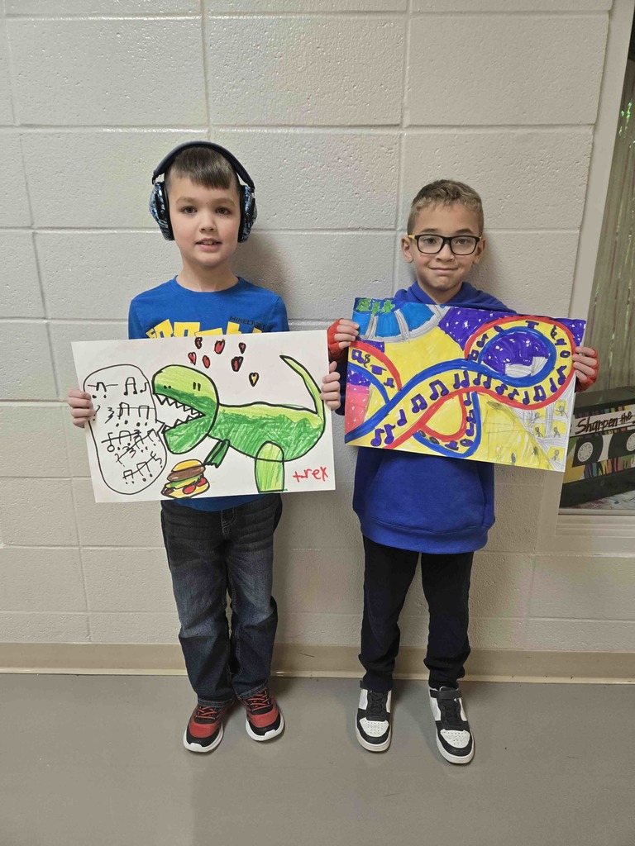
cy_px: 423
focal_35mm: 23
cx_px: 318
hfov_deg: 58.9
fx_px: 563
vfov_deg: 73.9
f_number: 1.8
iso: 200
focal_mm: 5.4
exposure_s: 1/120
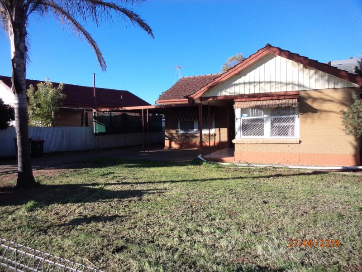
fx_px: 272
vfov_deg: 53.1
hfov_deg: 67.3
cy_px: 136
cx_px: 181
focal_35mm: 26
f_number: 3.3
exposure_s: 1/500
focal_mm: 4.6
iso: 80
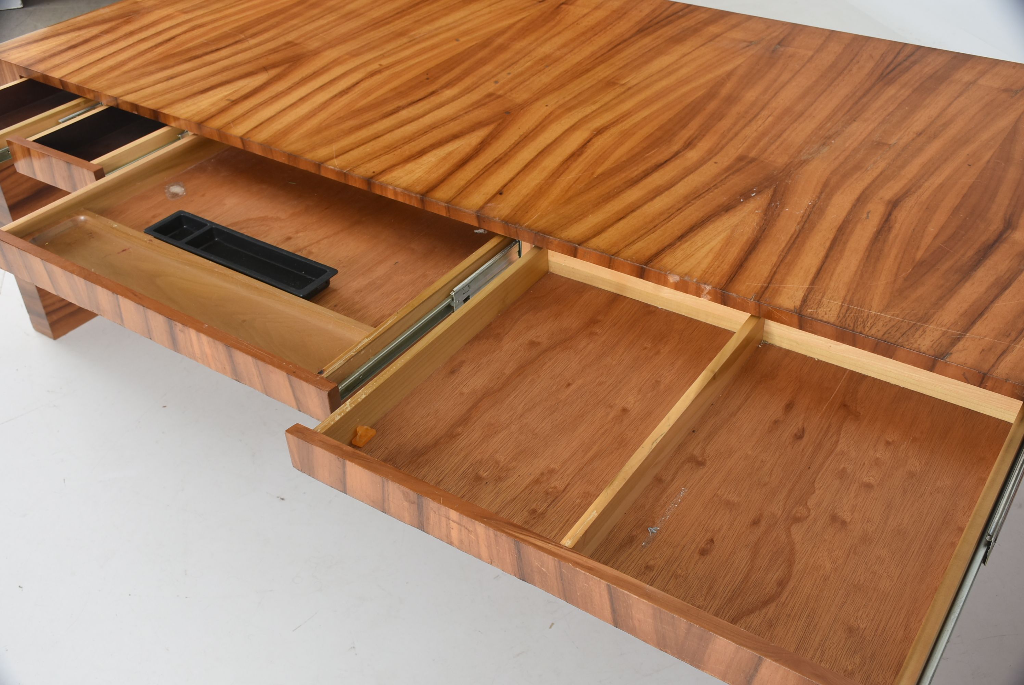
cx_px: 512
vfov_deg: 36.9
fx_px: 1025
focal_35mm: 36
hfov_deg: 53.1
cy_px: 342
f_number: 10
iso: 200
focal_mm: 24
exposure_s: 1/125
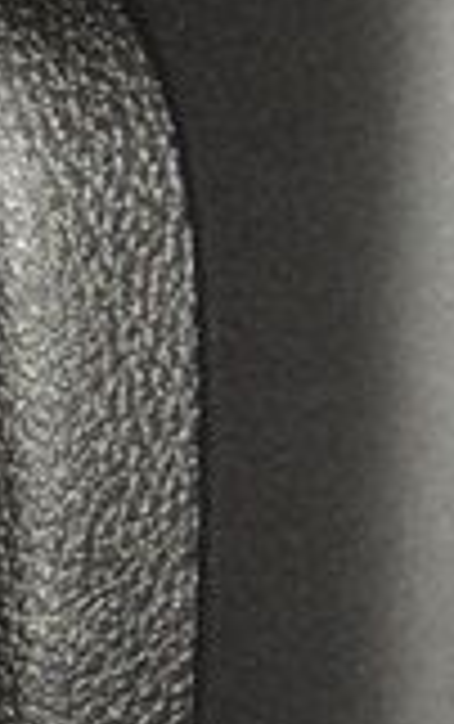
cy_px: 420
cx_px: -391
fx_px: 8411
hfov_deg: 3.1
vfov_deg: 4.9
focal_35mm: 426
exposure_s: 1/125
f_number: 8
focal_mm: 70
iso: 100
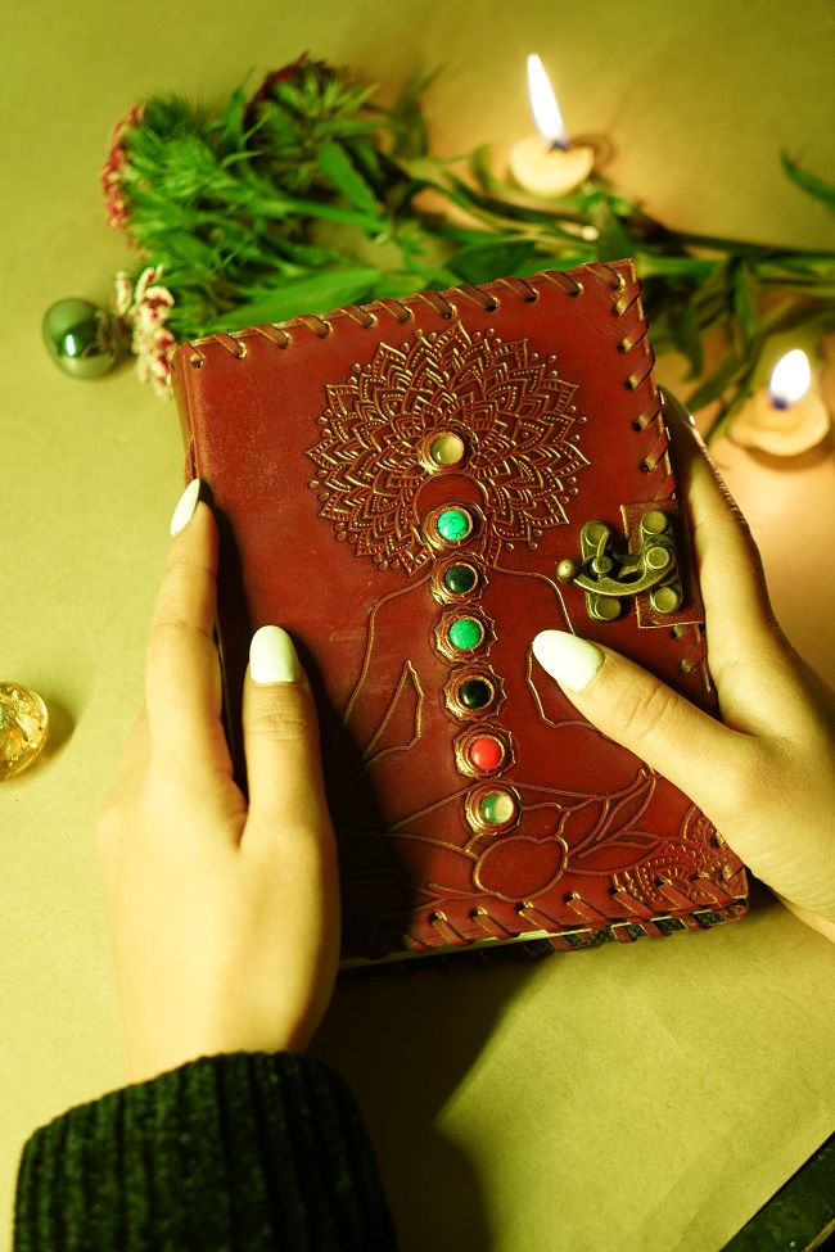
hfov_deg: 19.5
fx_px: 2435
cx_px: 418
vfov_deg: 28.8
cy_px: 626
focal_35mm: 70
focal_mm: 70
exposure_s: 1/160
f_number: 4
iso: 2500
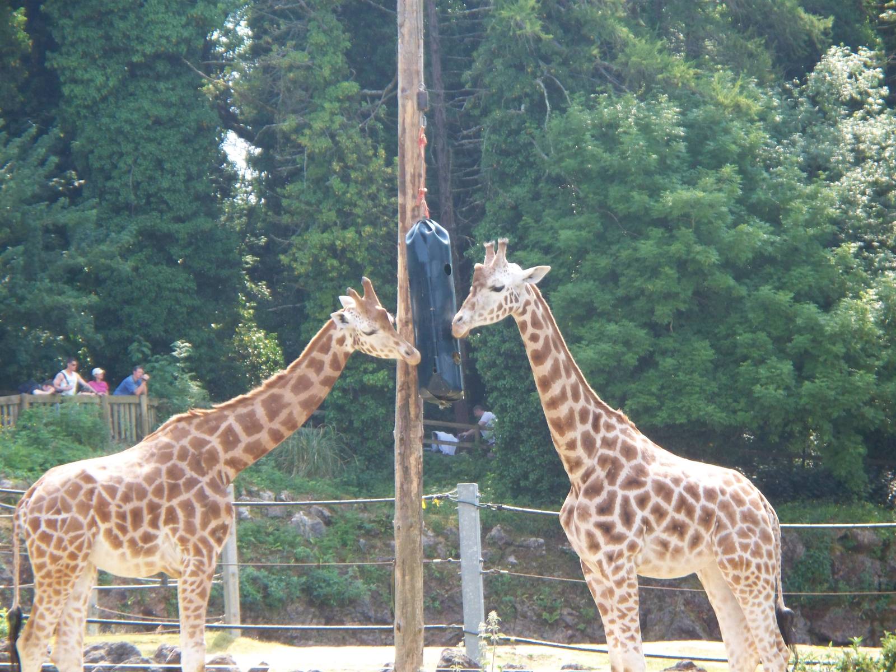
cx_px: 448
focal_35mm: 180
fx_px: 4659
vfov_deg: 8.2
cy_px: 336
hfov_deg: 11.0
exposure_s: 1/200
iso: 200
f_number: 5.1
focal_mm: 37.7
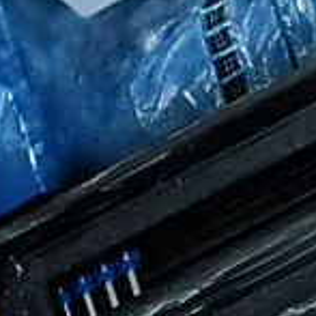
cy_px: 46
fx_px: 4968
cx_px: 563
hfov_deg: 3.6
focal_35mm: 481
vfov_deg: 3.6
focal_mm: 65
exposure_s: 1/80
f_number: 2.8
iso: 400
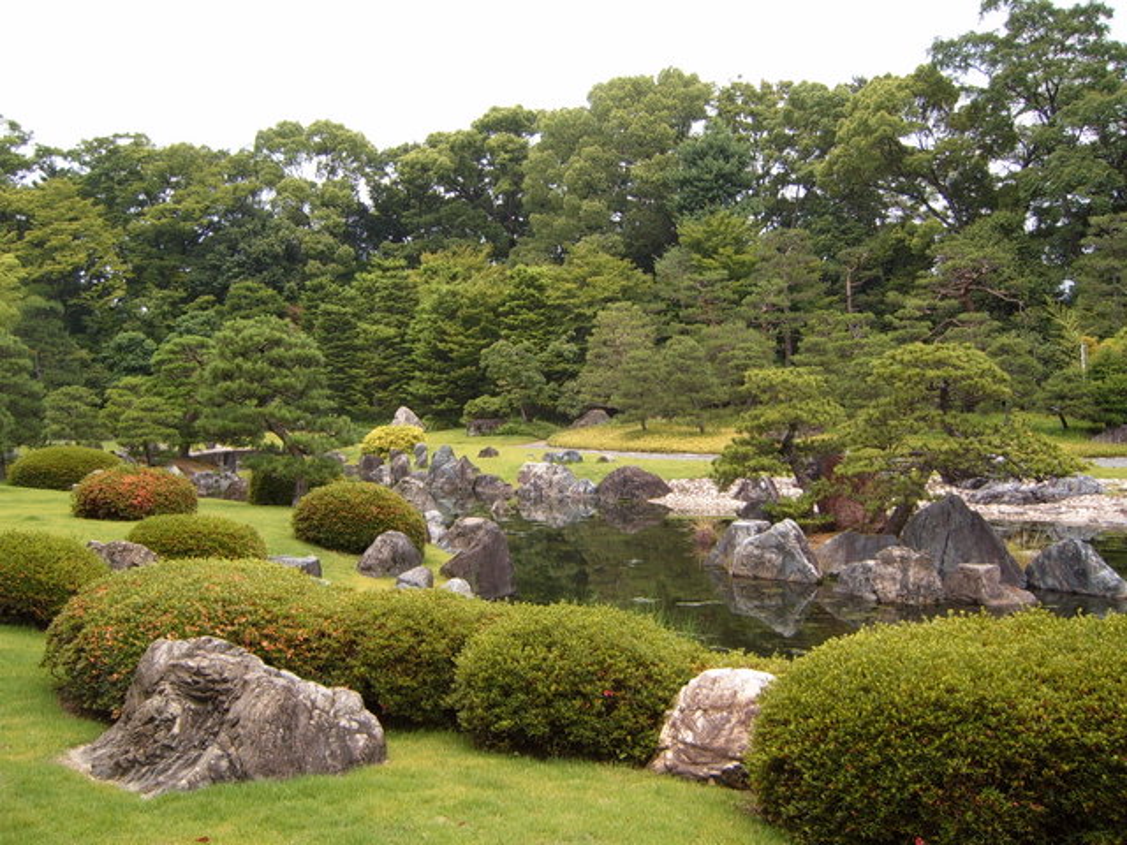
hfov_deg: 50.1
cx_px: 564
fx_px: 1205
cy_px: 422
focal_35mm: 37
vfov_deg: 38.7
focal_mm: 6.2
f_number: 6
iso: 63
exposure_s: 1/125
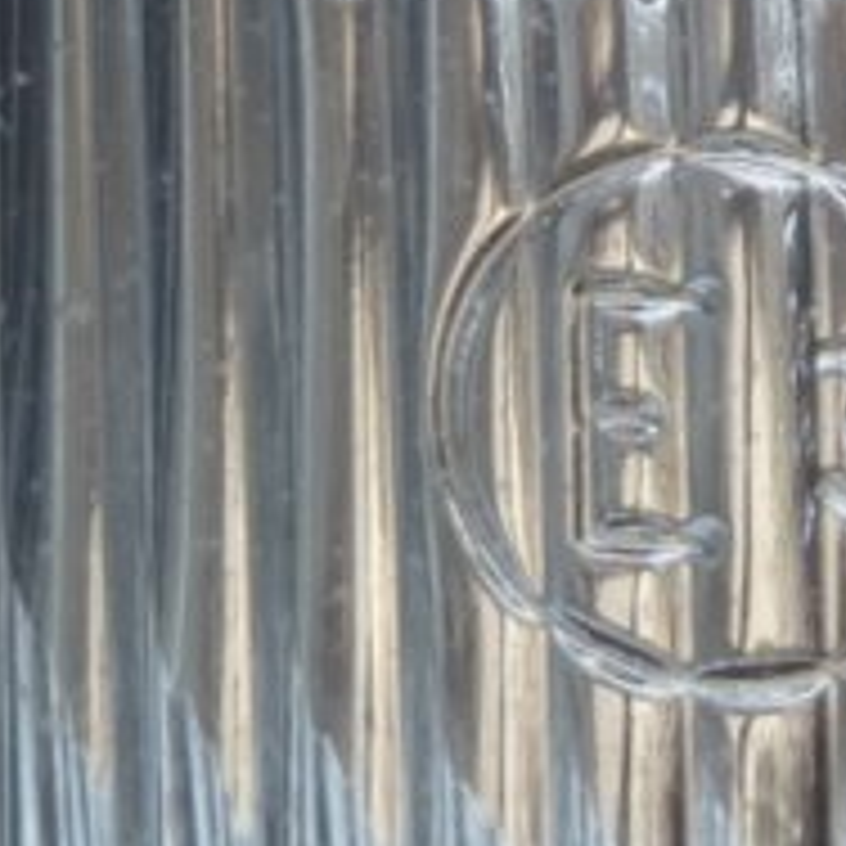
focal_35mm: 187
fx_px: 5171
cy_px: 720
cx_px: 702
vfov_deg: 9.3
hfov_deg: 9.3
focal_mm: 8.5
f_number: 3.8
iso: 125
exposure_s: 1/40
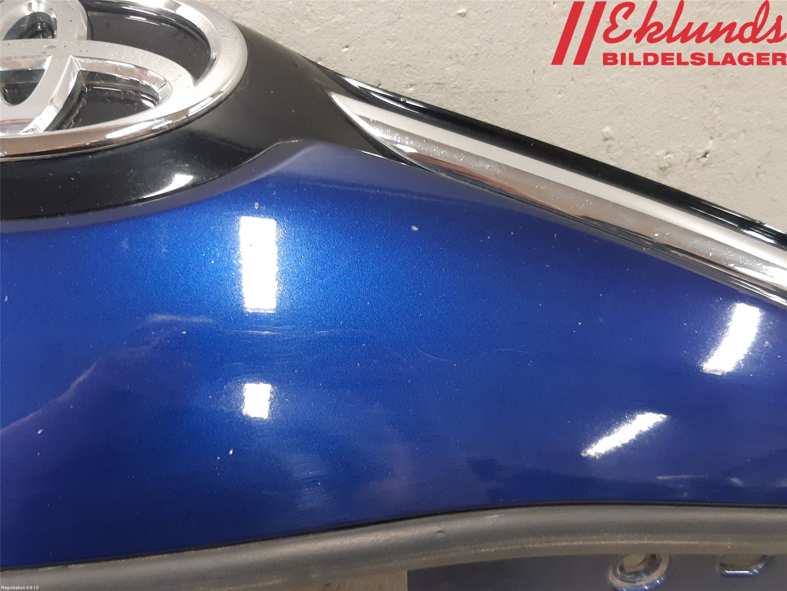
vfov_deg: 53.1
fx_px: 591
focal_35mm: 26
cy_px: 296
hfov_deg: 67.3
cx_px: 394
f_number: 1.7
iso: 250
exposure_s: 1/33
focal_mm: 3.93
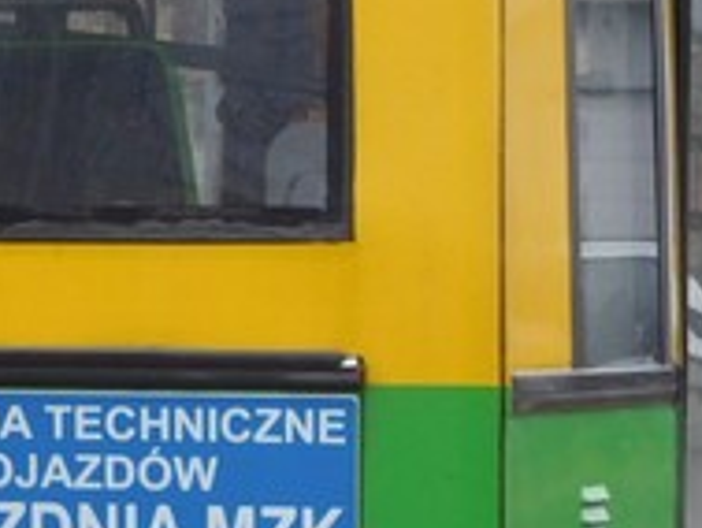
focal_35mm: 381
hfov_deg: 5.2
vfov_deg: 3.9
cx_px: 282
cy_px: 396
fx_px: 7731
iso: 125
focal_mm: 14.3
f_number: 4.6
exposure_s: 1/400
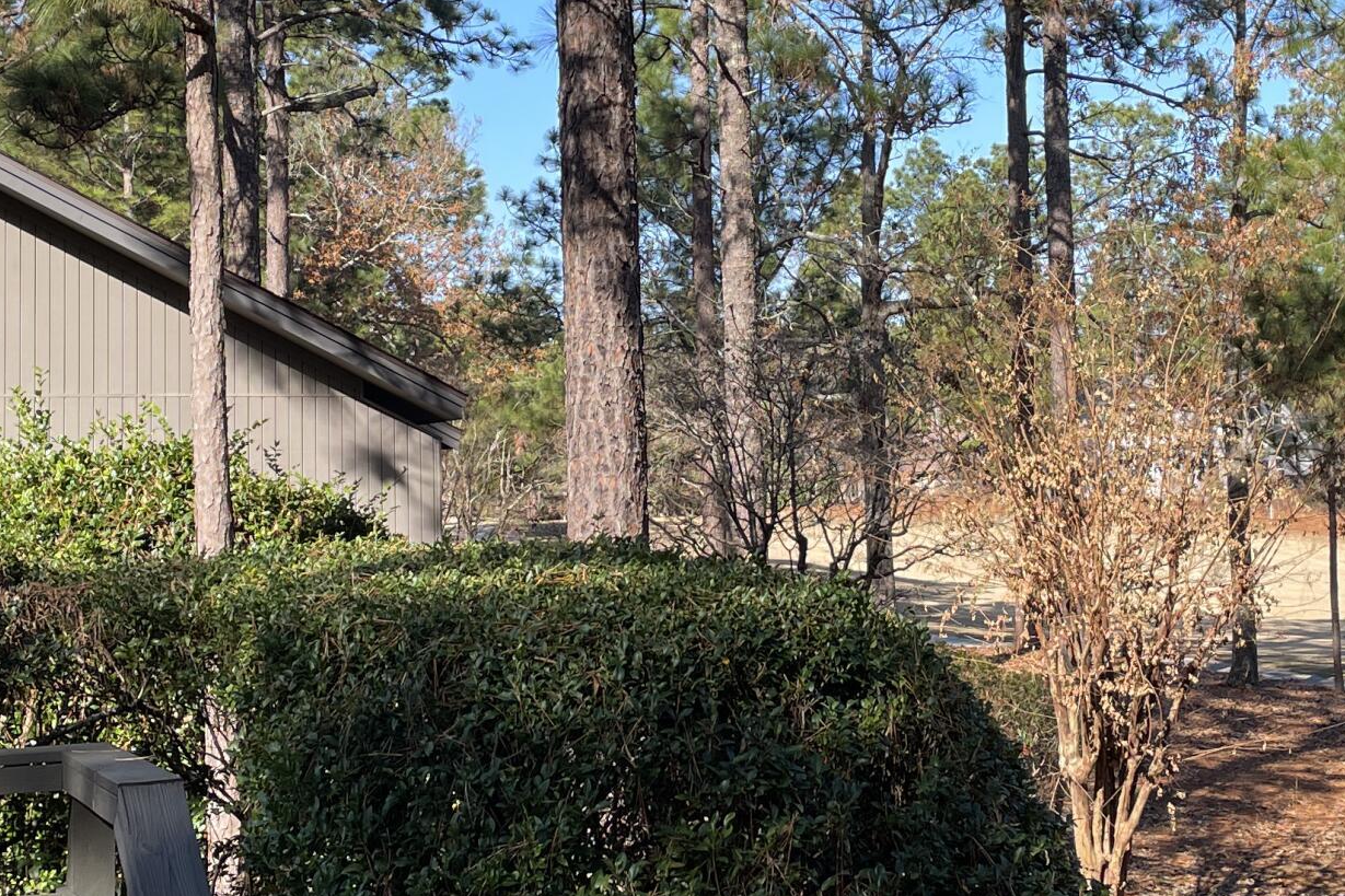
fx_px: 2465
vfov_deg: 20.5
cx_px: 777
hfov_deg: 30.5
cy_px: 267
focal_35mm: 66
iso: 32
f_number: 1.6
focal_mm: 4.2
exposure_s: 1/955
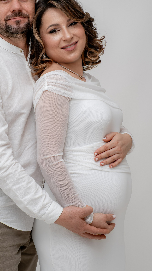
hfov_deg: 20.0
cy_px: 123
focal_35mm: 60
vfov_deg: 34.9
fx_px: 430
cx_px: 46
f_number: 6.4
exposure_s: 1/200
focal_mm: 30
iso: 1000
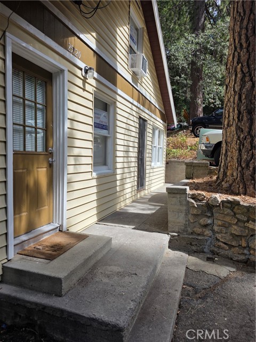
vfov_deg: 73.9
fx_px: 227
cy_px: 171
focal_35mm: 23
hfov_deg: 58.9
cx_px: 128
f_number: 1.7
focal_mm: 6.3
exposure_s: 1/2859
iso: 80
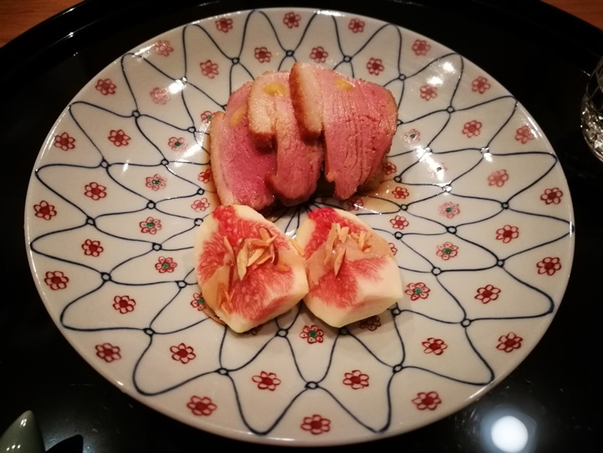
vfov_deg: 51.4
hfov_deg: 65.3
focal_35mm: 27
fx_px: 470
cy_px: 226
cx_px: 302
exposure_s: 1/16.7
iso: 640
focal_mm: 4.5
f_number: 4
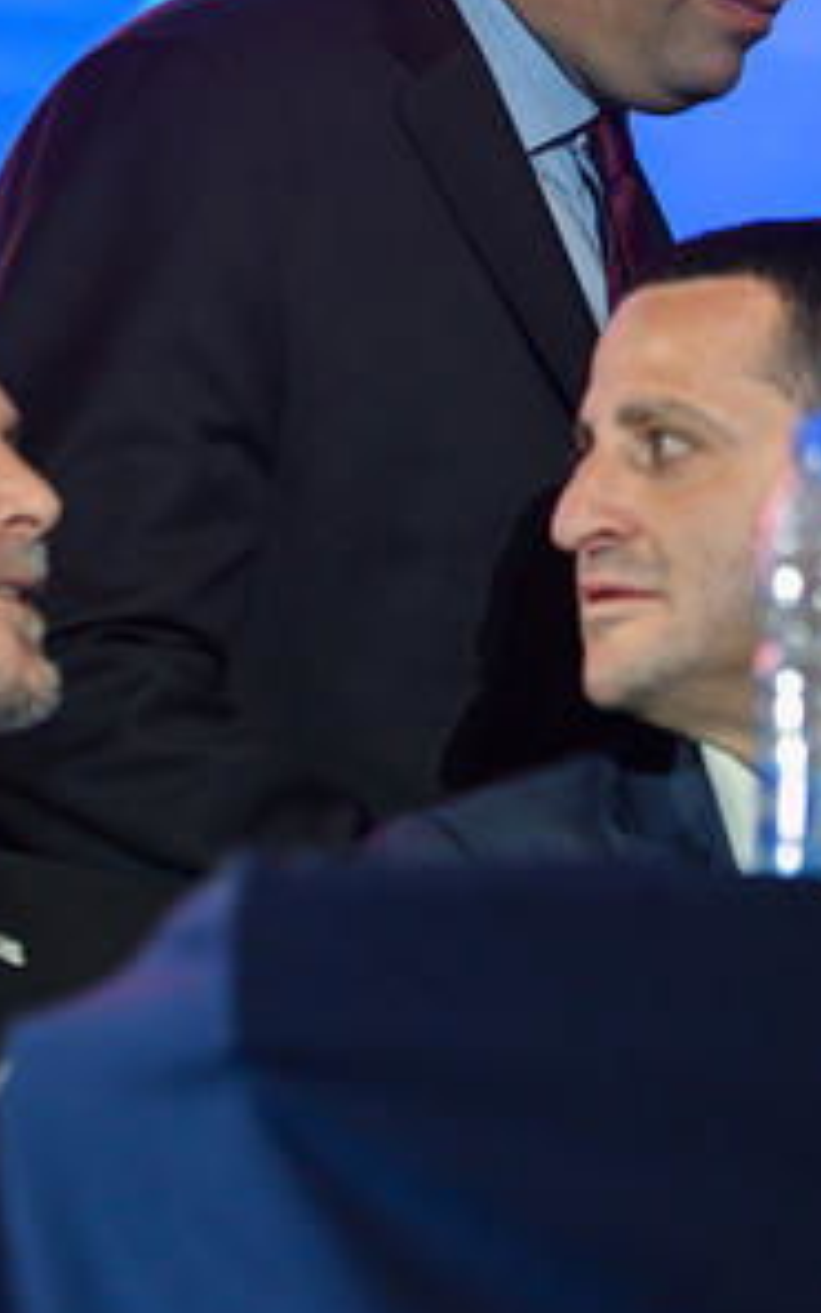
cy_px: 171
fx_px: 11456
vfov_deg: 6.6
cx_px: 1025
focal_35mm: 320
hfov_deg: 4.1
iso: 1000
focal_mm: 116
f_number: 2.8
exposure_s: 1/200
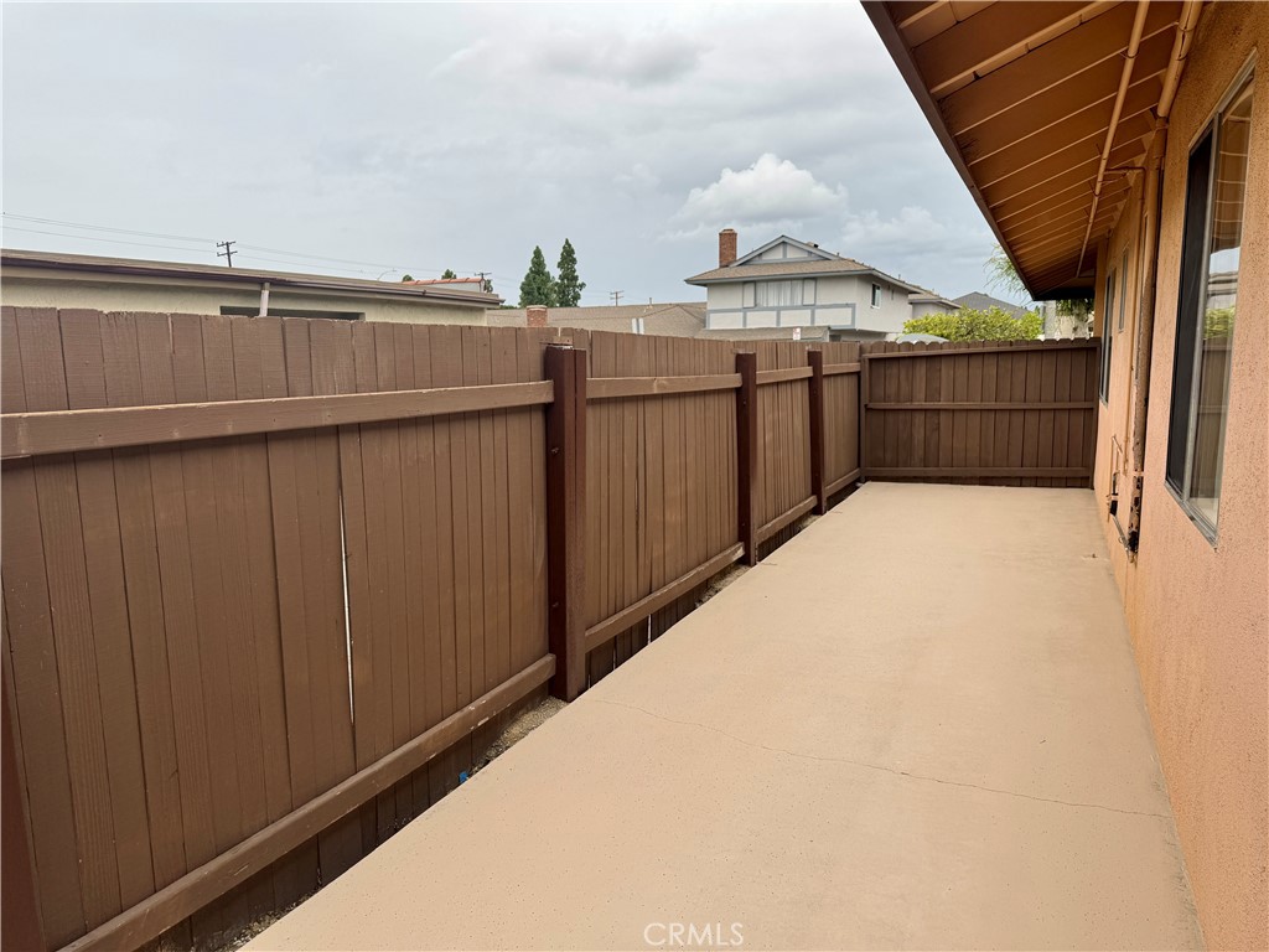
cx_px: 634
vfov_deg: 56.8
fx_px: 880
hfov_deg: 71.6
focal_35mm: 24
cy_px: 476
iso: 80
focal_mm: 6.76
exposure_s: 1/707
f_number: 1.78
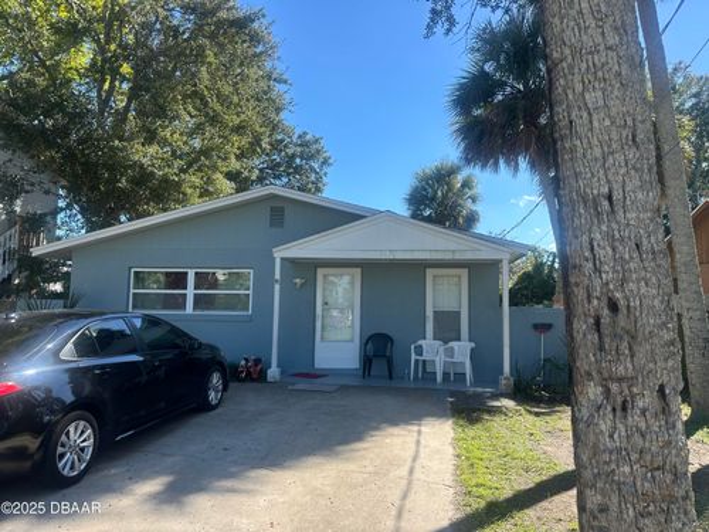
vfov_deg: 56.8
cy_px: 266
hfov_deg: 71.6
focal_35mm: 24
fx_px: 492
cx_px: 354
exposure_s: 1/1751
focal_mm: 6.86
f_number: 1.78
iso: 80
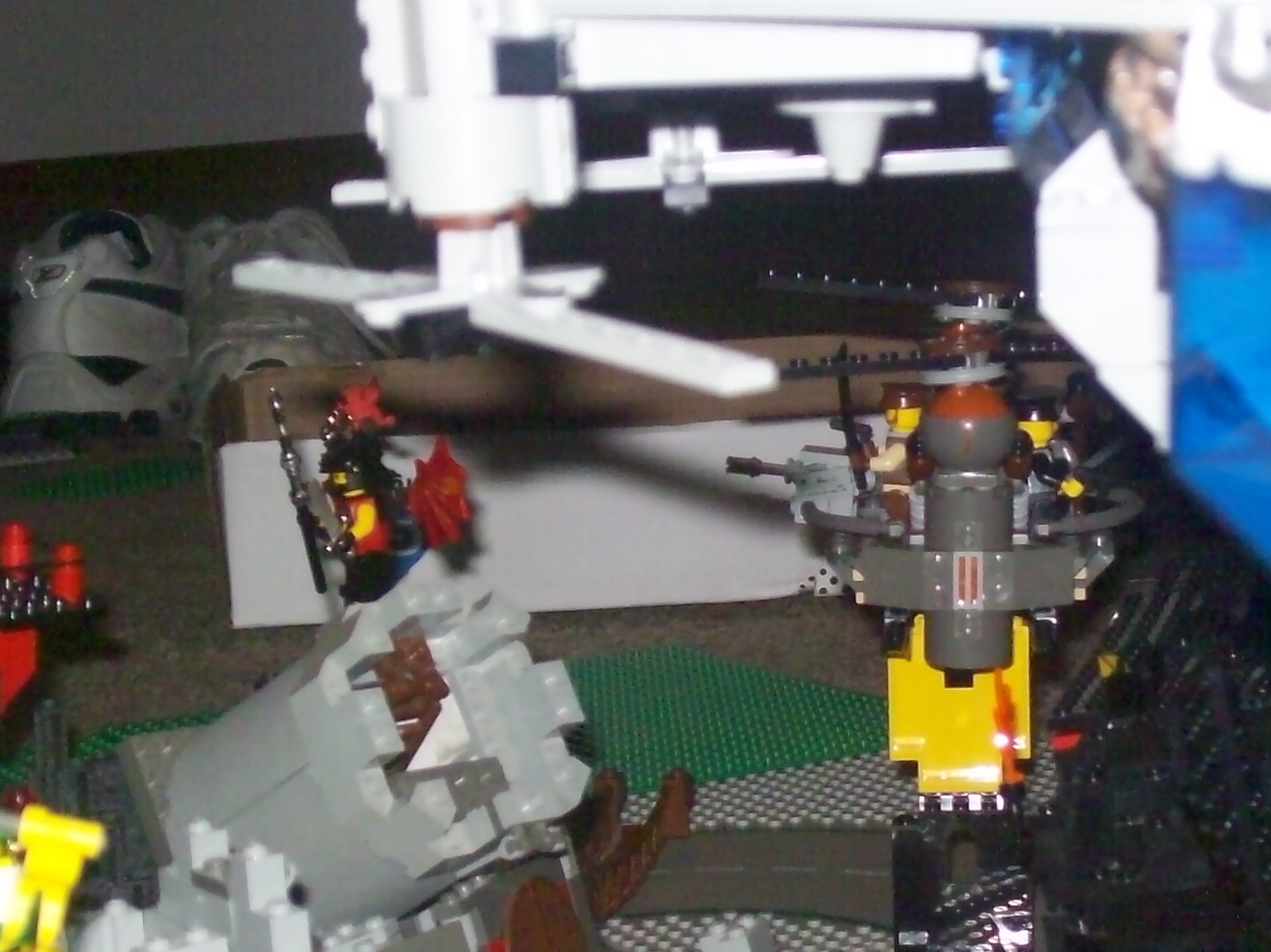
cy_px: 482
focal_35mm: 109
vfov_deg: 13.6
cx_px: 875
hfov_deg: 18.0
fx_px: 4001
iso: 200
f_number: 3.8
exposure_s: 1/194
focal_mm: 11.6
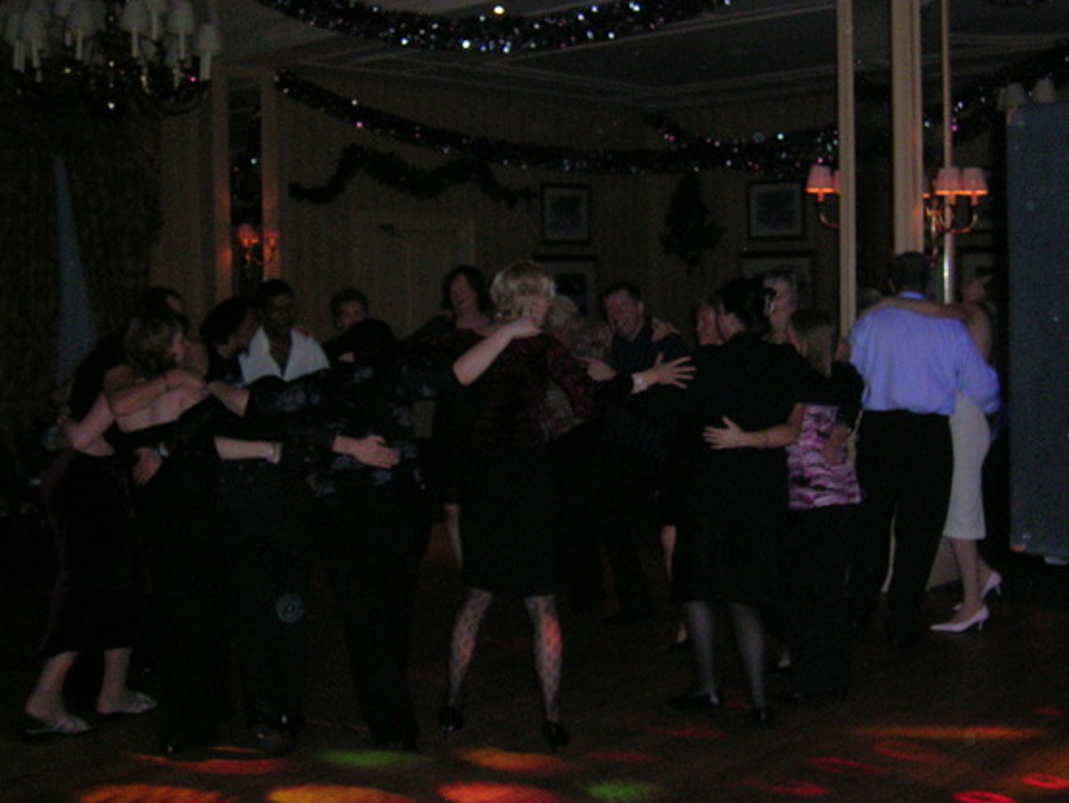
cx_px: 599
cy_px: 418
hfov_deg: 42.9
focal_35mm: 44
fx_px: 1359
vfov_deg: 32.9
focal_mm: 5.4
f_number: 2.8
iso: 200
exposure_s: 1/60
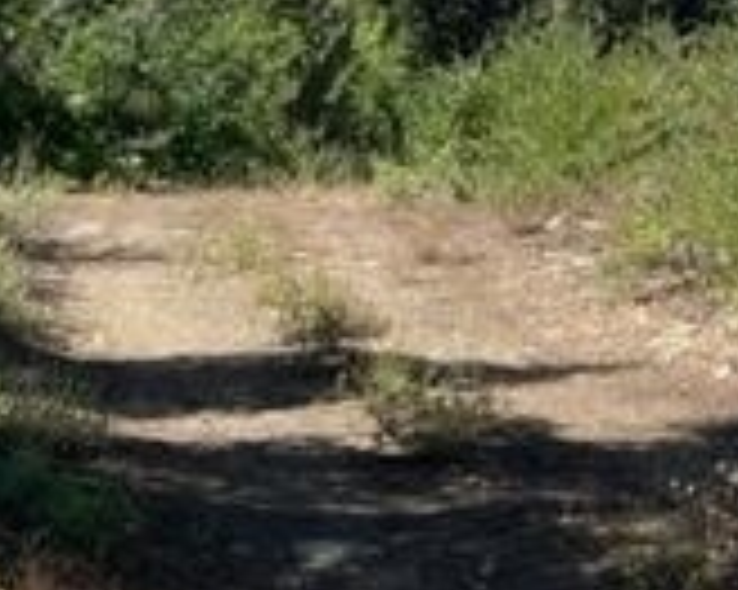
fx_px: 2161
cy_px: 162
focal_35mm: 99
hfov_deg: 19.2
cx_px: 594
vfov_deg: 15.5
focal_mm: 5.1
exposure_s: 1/1553
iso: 32
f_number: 1.6
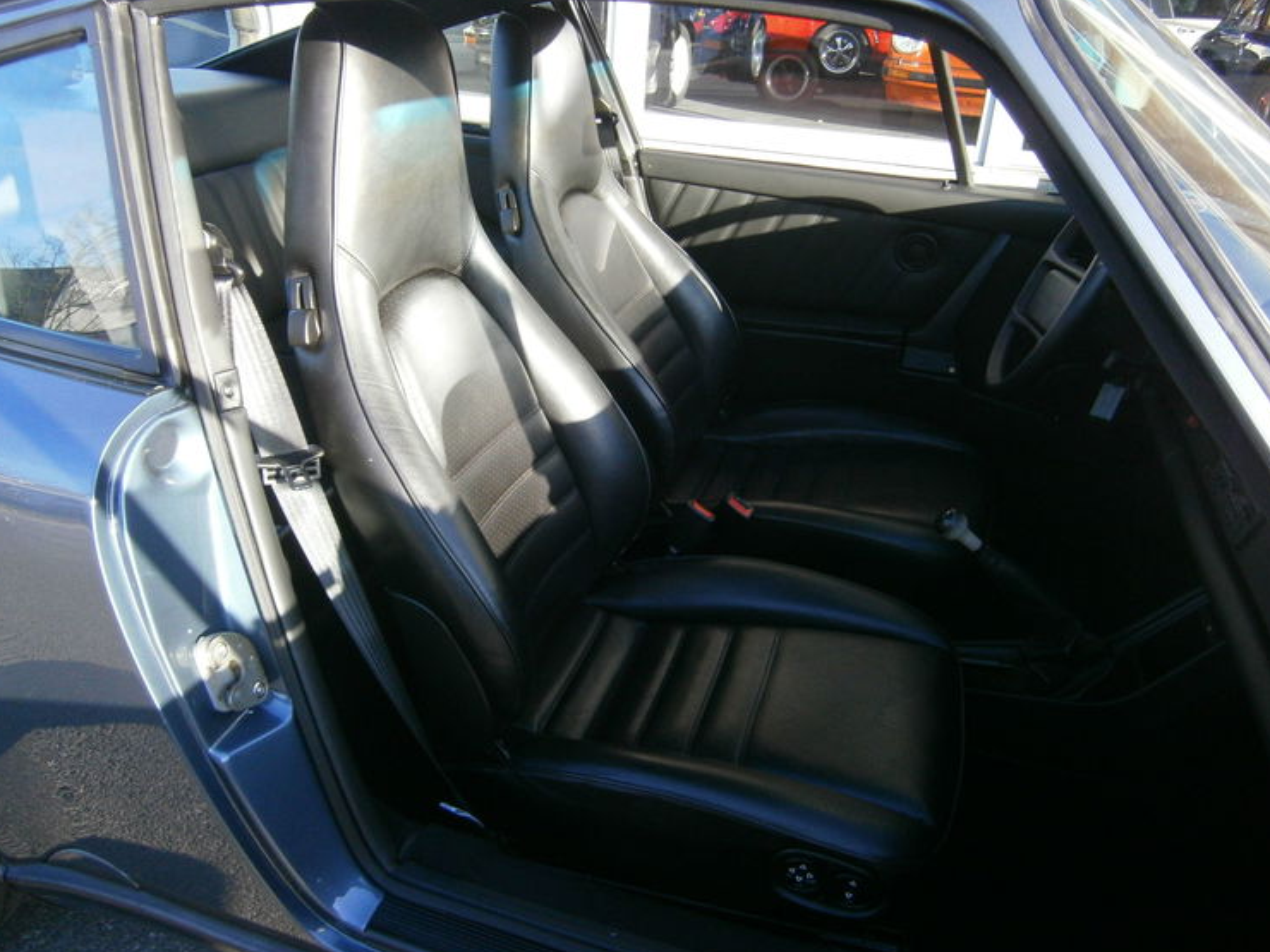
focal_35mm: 27
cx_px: 635
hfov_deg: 65.3
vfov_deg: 51.4
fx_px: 991
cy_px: 482
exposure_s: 1/250
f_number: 2.8
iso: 200
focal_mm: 4.7
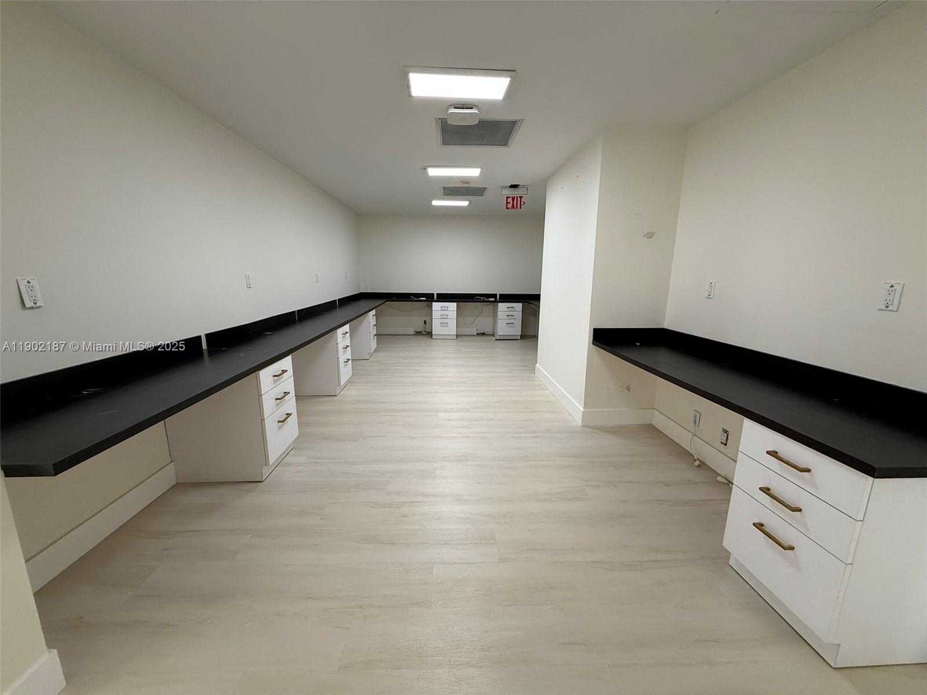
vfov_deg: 85.7
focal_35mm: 14
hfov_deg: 102.1
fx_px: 375
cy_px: 348
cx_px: 464
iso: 200
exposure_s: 1/120
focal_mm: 2.22
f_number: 2.2
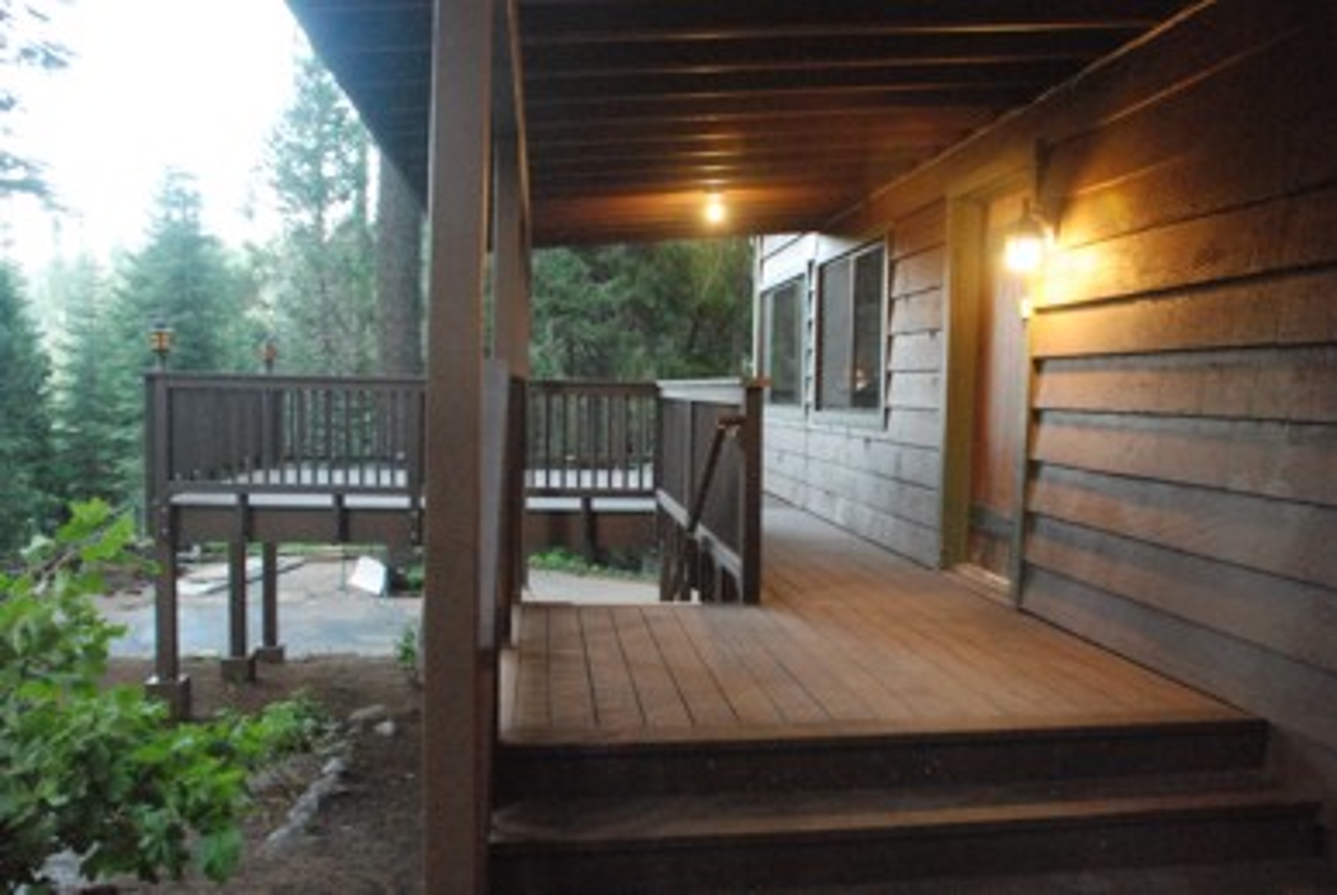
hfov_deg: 61.9
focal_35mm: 30
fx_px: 1115
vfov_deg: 43.7
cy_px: 448
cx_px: 668
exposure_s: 1/60
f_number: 3.8
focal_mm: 20
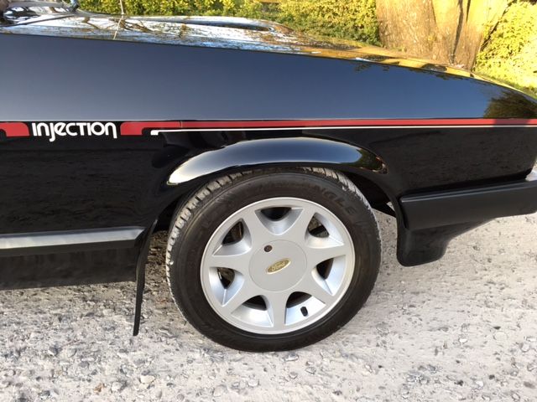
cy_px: 201
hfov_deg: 61.7
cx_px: 268
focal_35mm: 29
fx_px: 450
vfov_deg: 48.2
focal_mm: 4.15
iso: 40
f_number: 2.2
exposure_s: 1/100
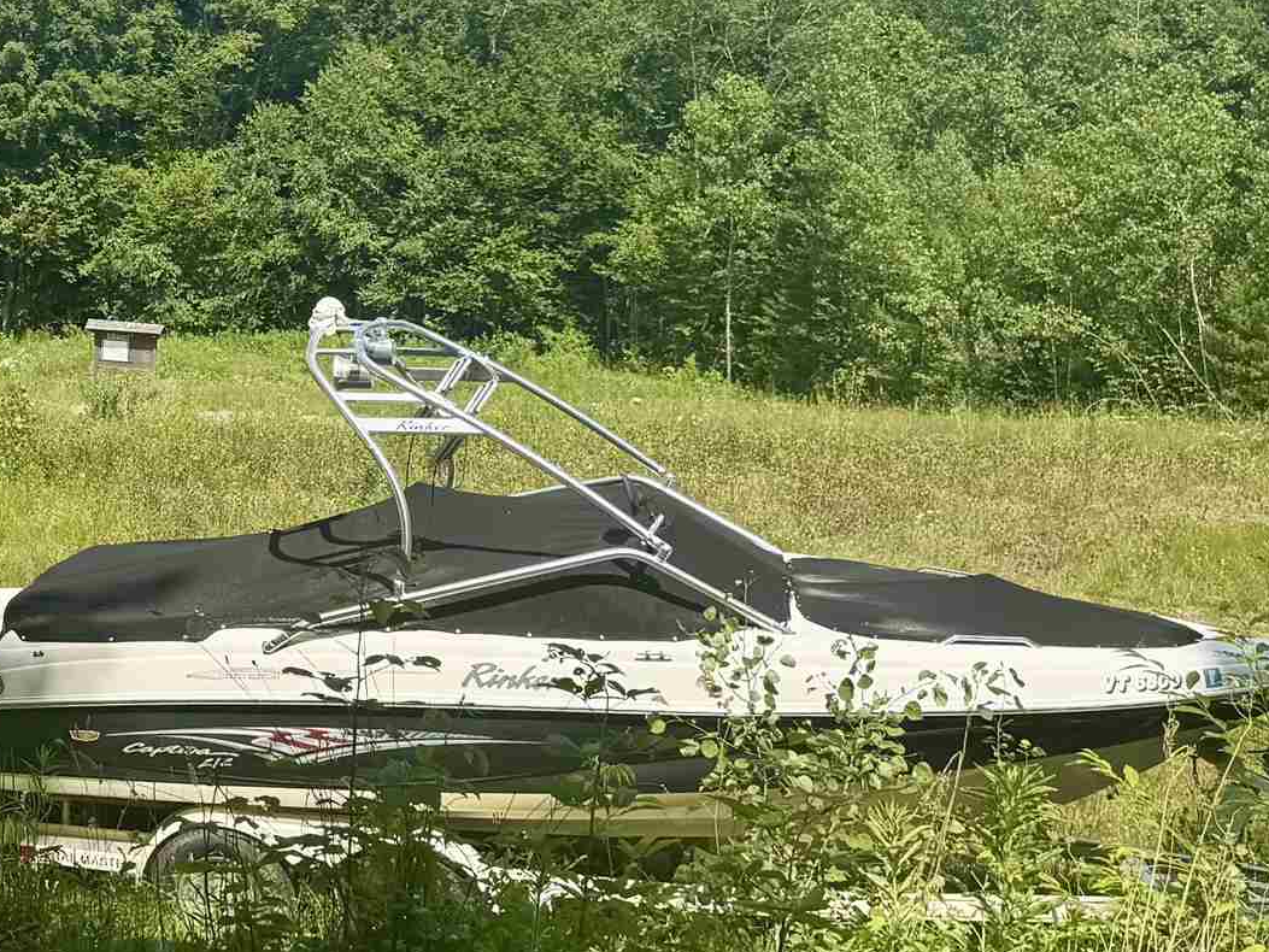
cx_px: -288
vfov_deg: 20.6
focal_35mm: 70
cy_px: 111
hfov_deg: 24.8
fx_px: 2566
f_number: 1.78
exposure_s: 1/4049
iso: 80
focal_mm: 6.76
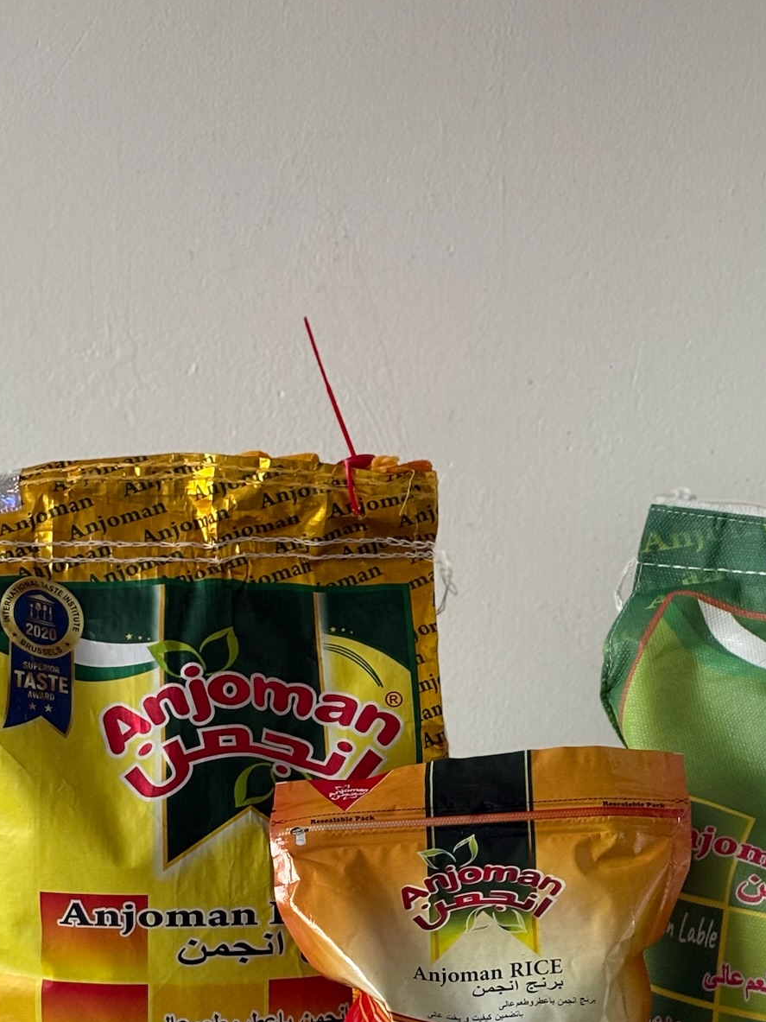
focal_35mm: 90
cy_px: 763
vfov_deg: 21.6
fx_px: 2656
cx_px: 511
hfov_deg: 16.4
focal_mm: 5.96
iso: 160
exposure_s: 1/40
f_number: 1.6
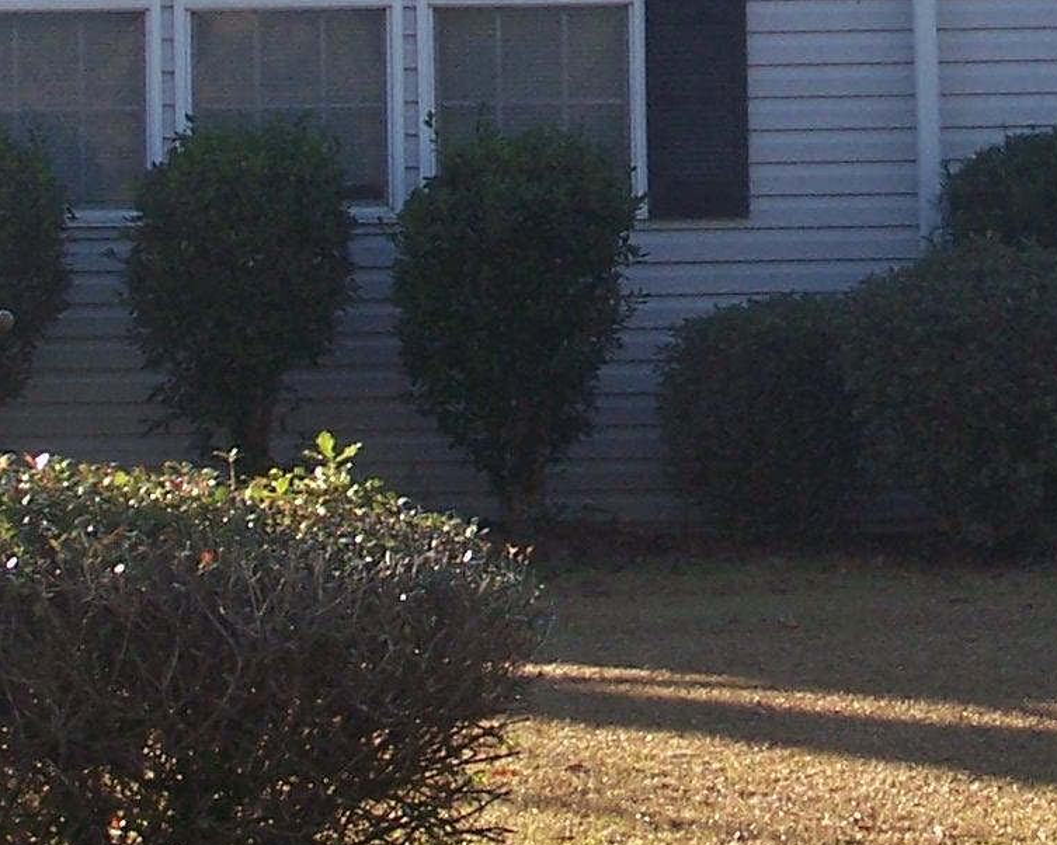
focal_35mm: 197
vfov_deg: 7.8
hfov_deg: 9.7
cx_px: 1042
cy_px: -206
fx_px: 6161
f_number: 3.1
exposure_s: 1/250
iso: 80
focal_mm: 9.8
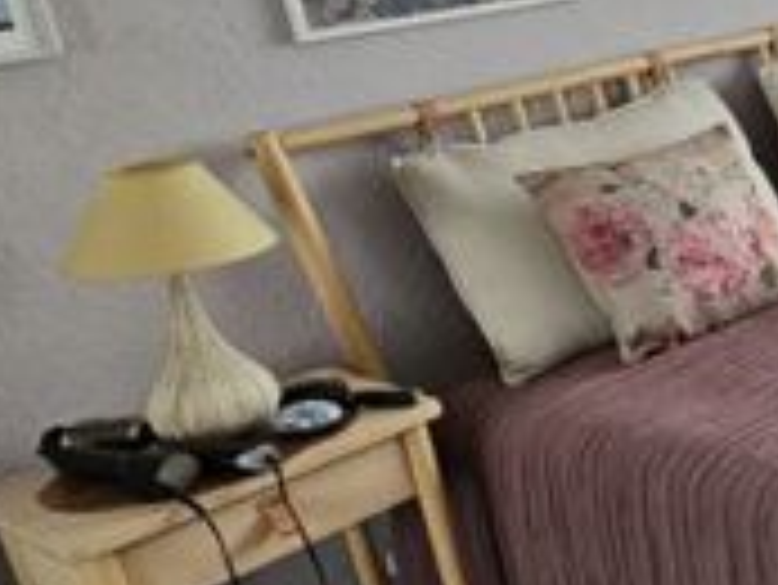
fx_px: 1192
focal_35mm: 53
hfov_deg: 24.5
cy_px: 202
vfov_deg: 27.4
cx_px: 1266
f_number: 2.2
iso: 100
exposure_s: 1/77
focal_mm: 2.2
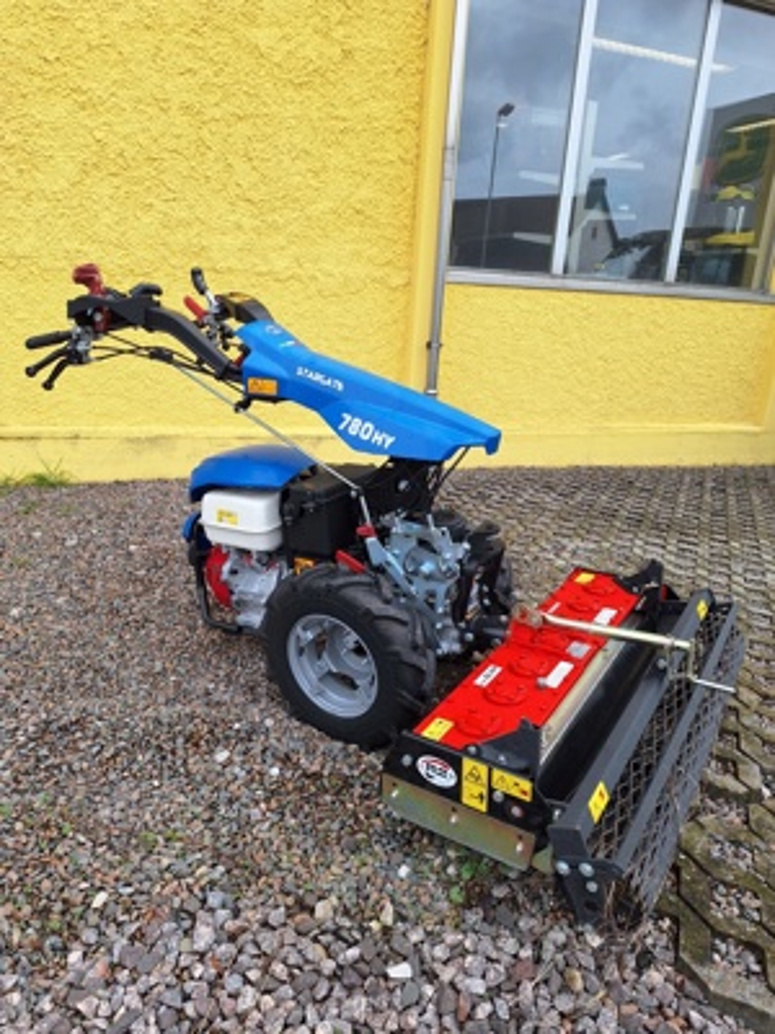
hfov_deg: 58.9
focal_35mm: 23
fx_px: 687
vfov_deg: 73.9
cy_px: 517
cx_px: 388
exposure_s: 1/499
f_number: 1.8
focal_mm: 5.54
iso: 40
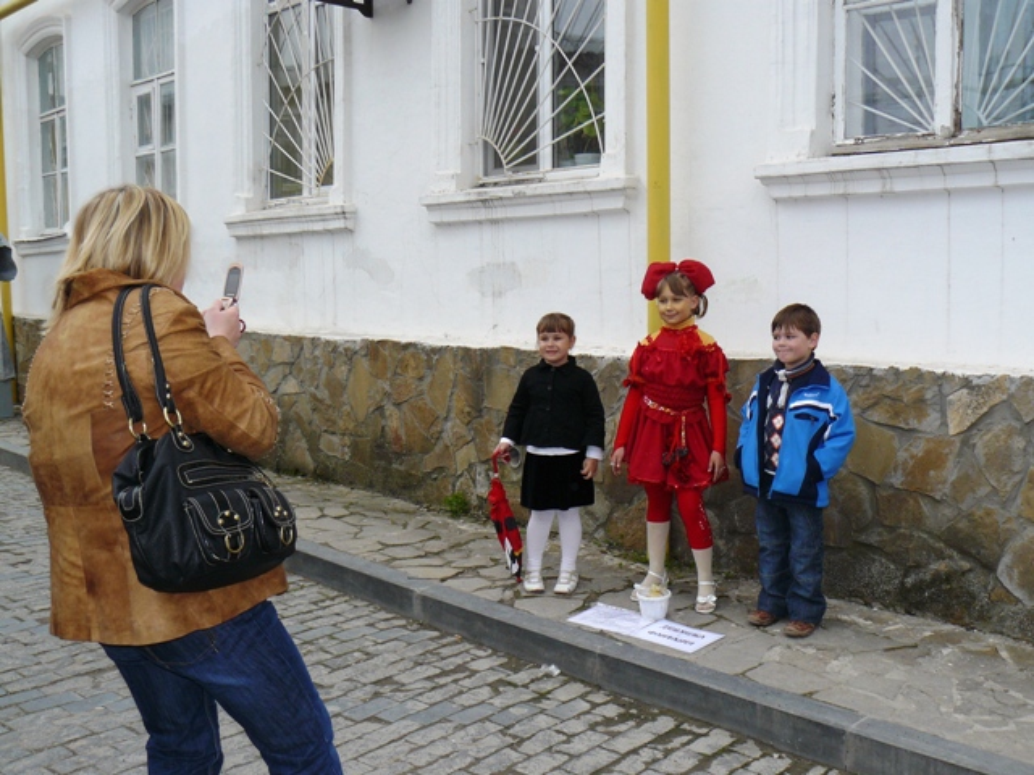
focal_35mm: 36
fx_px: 1075
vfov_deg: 39.7
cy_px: 388
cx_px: 517
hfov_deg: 51.4
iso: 100
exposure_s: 1/200
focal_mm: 6
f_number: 4
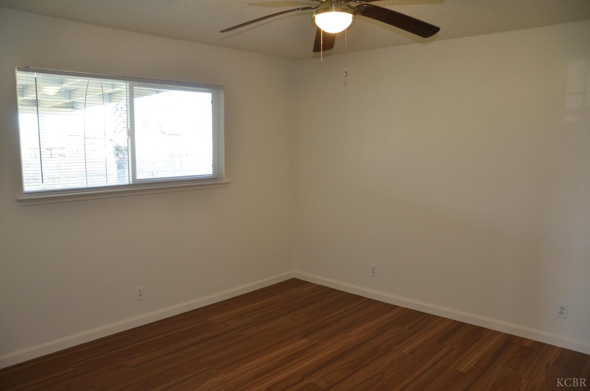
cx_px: 295
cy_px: 196
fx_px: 442
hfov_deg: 67.5
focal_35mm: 27
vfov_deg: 47.7
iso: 500
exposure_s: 1/60
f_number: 3.5
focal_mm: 18
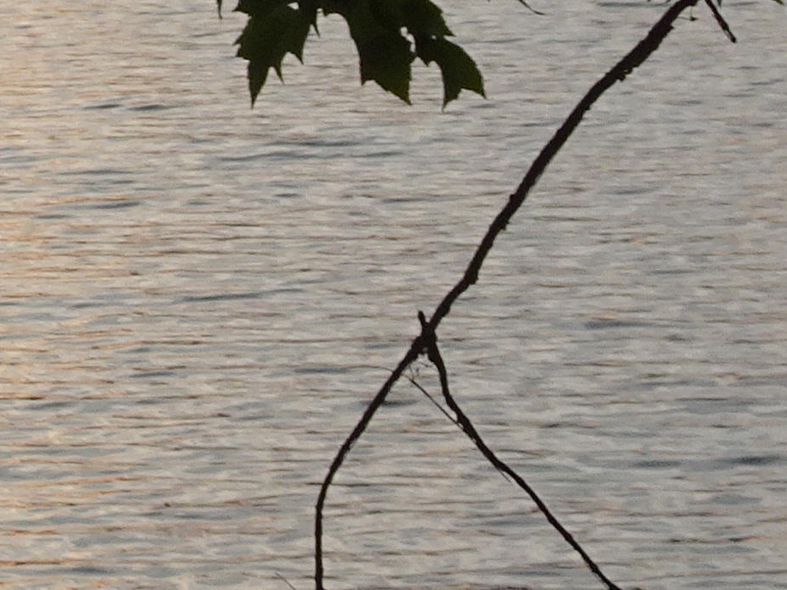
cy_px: -593
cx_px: -535
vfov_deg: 4.6
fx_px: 7253
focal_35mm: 319
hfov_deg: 6.1
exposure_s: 1/320
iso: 80
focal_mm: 10.23
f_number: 4.5
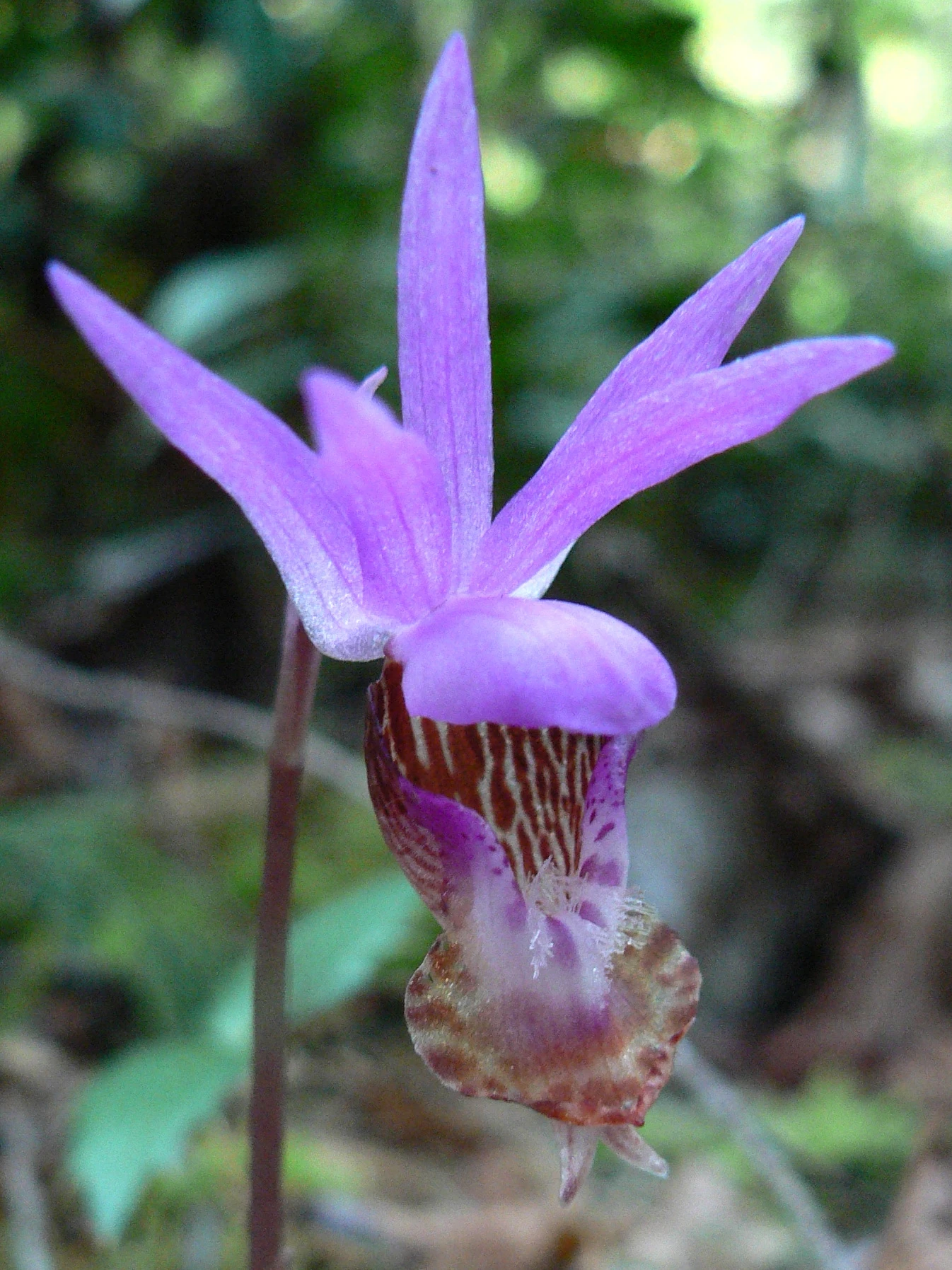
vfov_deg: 51.4
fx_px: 1320
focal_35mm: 36
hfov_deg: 39.7
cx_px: 476
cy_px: 635
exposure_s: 1/30
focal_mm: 6
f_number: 2.8
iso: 200
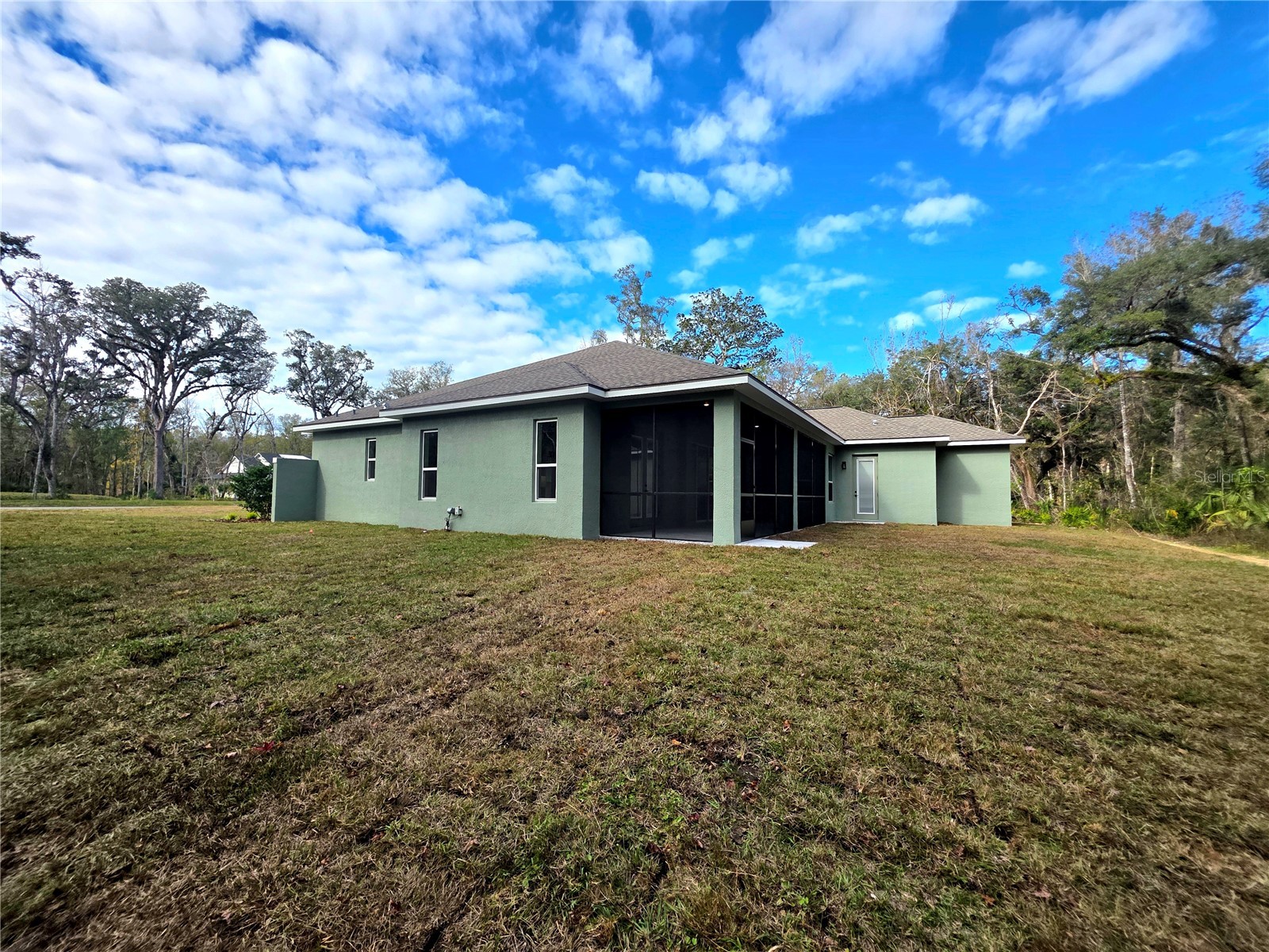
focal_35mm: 13
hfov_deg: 106.2
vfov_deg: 89.9
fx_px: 477
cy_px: 476
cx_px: 634
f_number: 1.9
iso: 40
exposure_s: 1/1429
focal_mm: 2.2
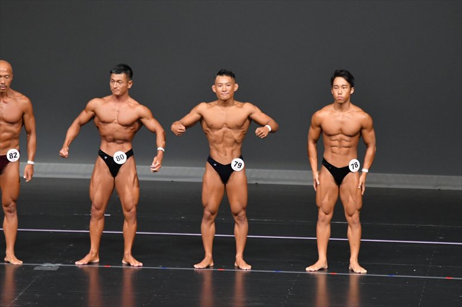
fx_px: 3656
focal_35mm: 285
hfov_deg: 7.2
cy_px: 154
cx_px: 231
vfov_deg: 4.8
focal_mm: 190
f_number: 5.6
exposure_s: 1/400
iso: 4000
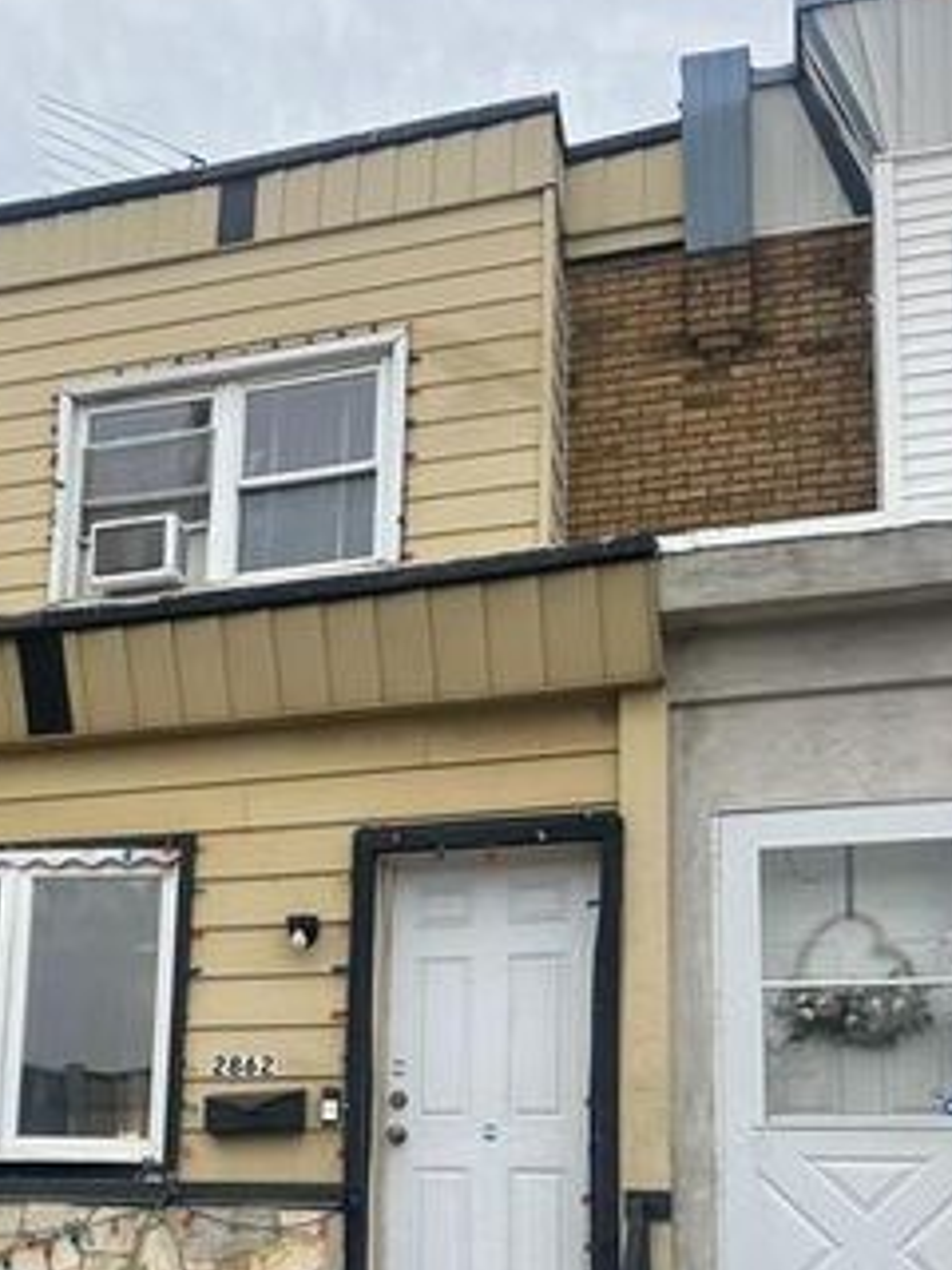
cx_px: 103
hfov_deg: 28.1
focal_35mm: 50
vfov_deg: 36.9
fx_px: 1833
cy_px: 1010
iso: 80
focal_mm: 6.86
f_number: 1.78
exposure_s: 1/918
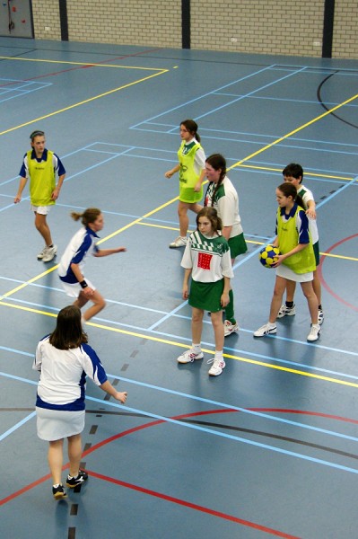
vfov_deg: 49.6
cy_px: 270
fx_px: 583
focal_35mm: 39
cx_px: 179
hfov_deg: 34.2
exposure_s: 1/100
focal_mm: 26
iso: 800
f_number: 4.5
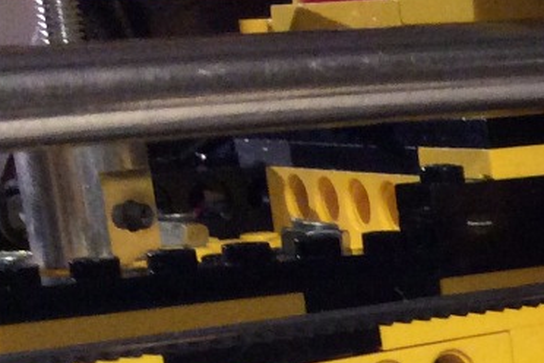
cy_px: 727
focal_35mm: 129
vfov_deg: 9.9
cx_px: 806
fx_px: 1949
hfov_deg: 14.8
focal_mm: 3.3
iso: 160
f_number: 2.4
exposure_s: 1/25
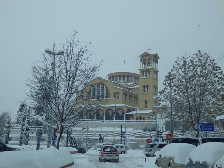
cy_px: 84
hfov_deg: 42.1
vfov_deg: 32.2
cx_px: 112
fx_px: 291
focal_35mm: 45
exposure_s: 1/200
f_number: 10.8
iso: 160
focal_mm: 8
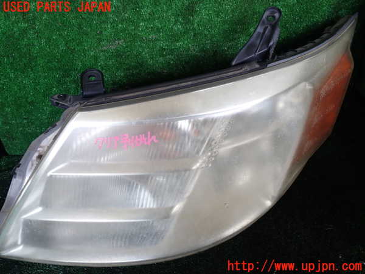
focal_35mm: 30
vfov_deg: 46.8
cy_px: 137
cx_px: 182
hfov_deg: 60.0
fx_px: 316
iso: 100
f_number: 3.2
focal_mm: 5.4
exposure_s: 1/80
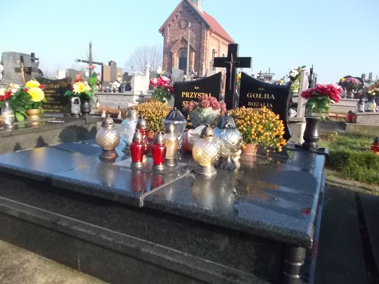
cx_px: 190
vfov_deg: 53.1
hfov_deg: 67.3
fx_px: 285
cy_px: 142
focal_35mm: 26
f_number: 8
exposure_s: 1/250
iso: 400
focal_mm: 4.6
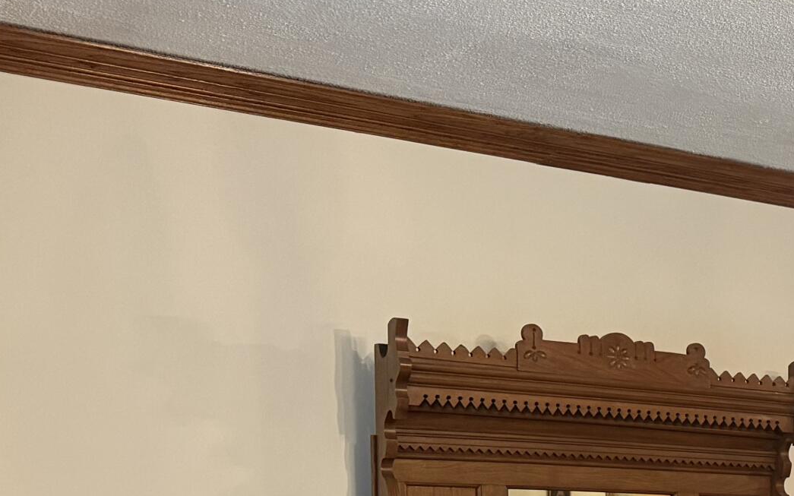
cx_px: 1134
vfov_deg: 16.6
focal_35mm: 73
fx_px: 1580
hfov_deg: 23.5
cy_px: 690
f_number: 1.78
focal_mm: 6.76
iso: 320
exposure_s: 1/60
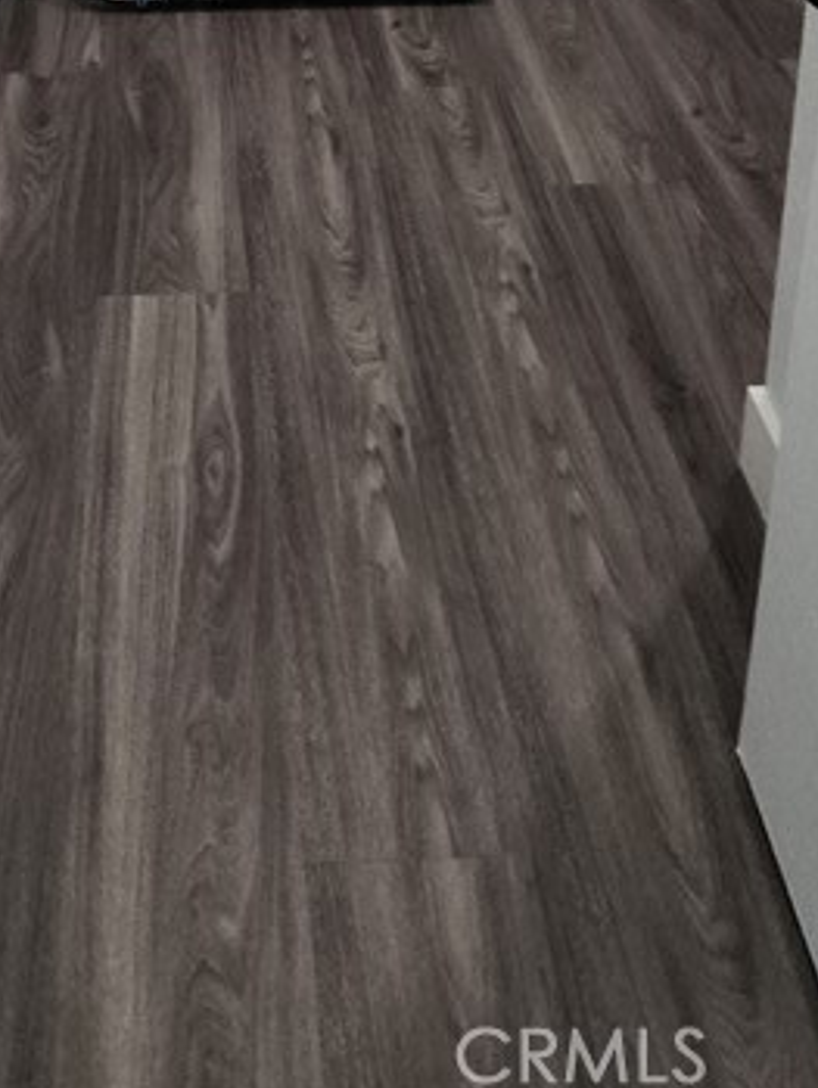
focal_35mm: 38
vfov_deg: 30.5
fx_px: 1196
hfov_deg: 36.8
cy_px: -491
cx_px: 199
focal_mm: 2.2
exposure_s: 1/60
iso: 160
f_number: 2.2
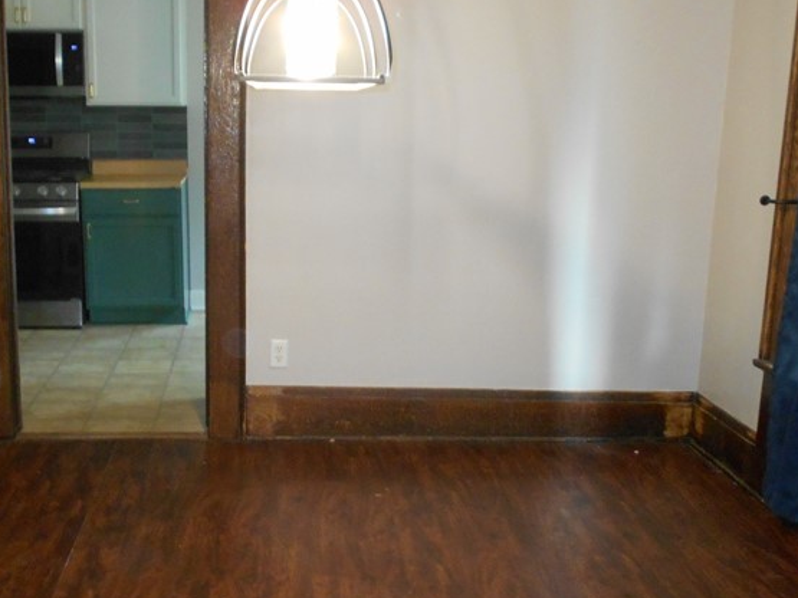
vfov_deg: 30.2
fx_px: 1106
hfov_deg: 39.5
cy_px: 364
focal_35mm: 48
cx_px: 312
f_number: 3.2
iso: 360
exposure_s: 1/25
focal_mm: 4.6
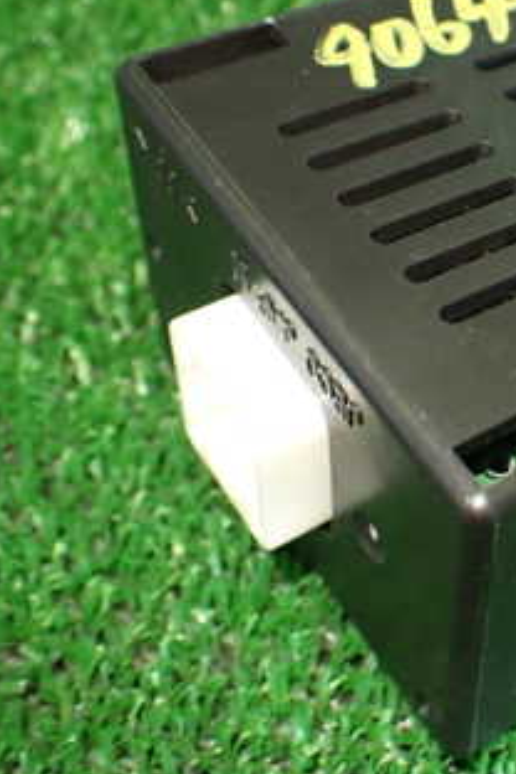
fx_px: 1290
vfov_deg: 33.3
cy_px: 308
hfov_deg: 20.9
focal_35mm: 60
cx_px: 638
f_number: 2.3
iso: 800
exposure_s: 1/80
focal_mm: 5.4
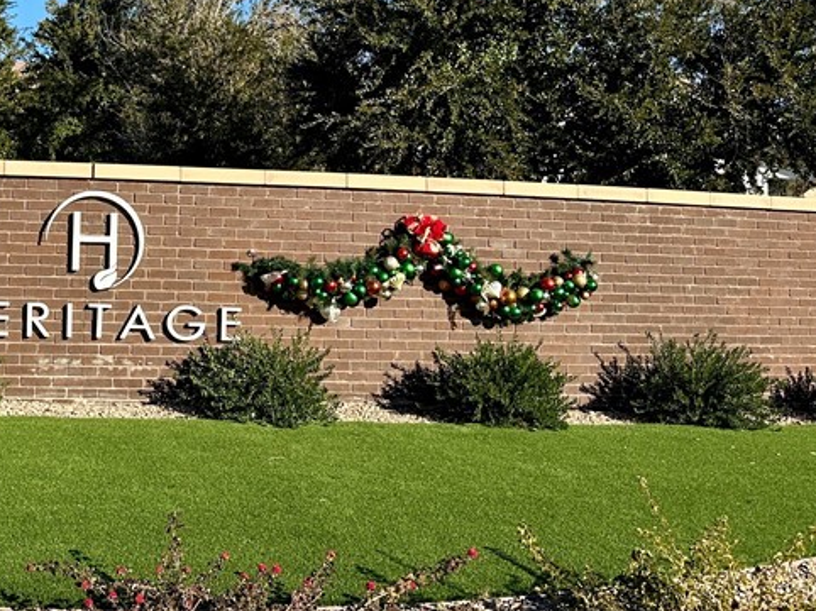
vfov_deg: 28.2
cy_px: 166
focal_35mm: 51
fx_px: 1202
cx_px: 83
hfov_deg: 35.3
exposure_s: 1/3247
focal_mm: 6.86
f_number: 1.78
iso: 80
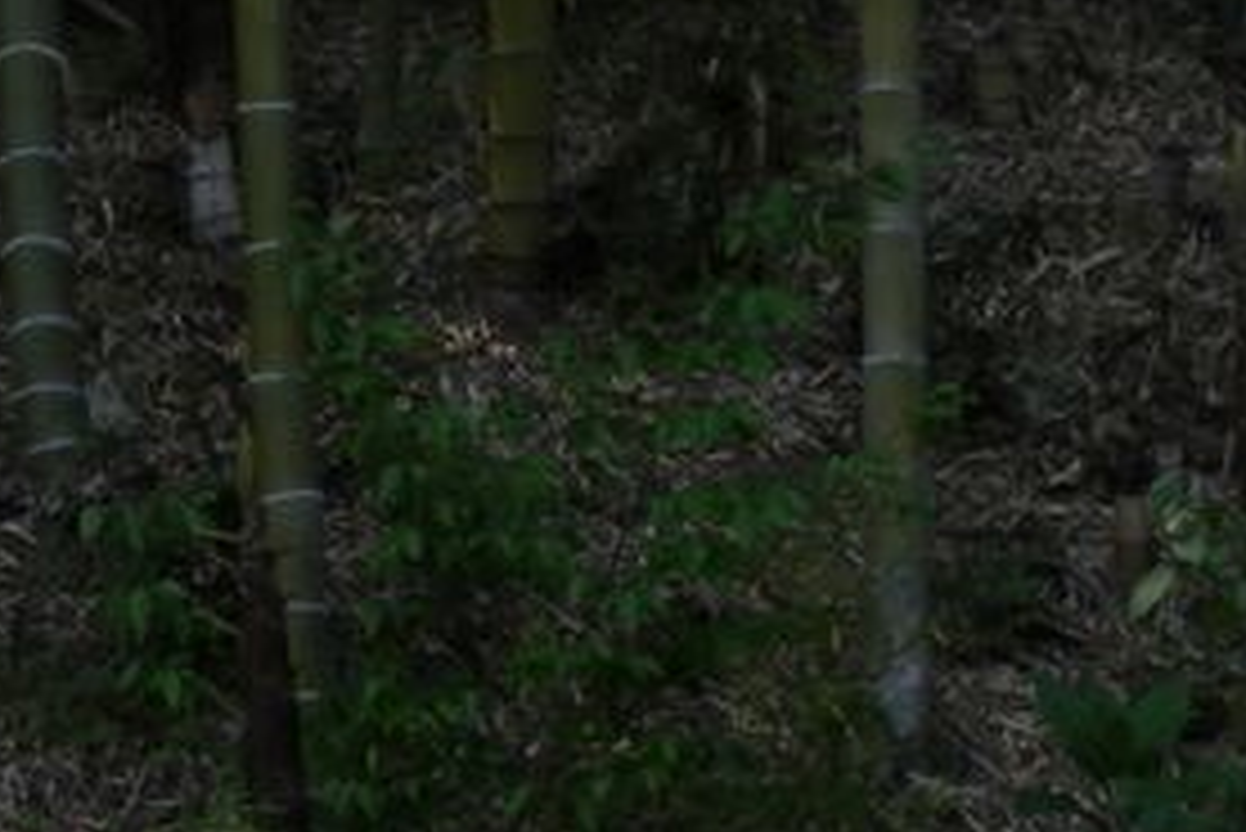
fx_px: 7583
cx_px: -360
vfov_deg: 6.3
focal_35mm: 219
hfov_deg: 9.2
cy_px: 652
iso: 80
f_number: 4.5
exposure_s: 1/250
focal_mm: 13.1
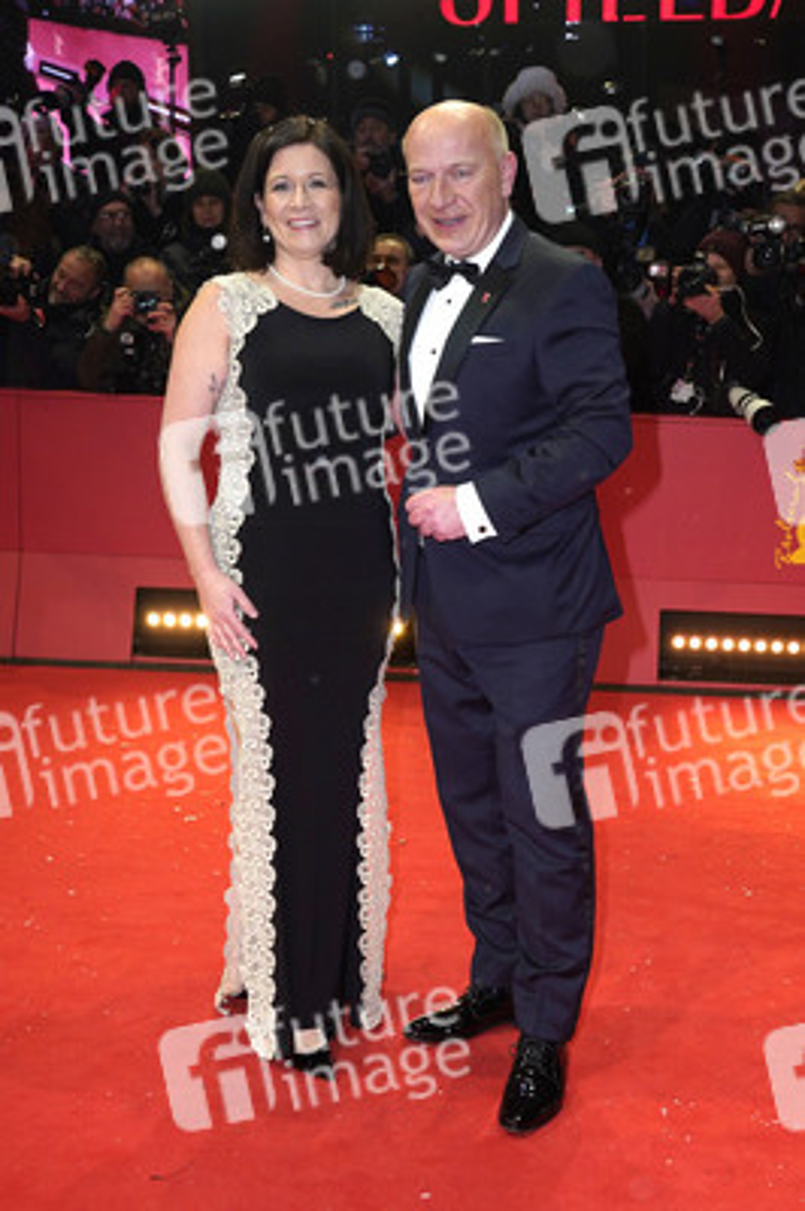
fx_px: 1210
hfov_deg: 36.8
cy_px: 606
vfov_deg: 53.2
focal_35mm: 36
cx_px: 402
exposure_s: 1/160
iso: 640
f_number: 5.6
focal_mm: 36
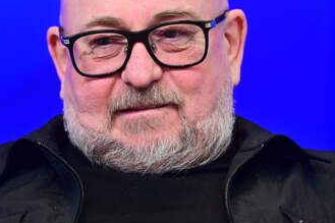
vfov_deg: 2.4
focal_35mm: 565
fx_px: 5255
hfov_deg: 3.7
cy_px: 105
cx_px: 111
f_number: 4
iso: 1600
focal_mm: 300
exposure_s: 1/160
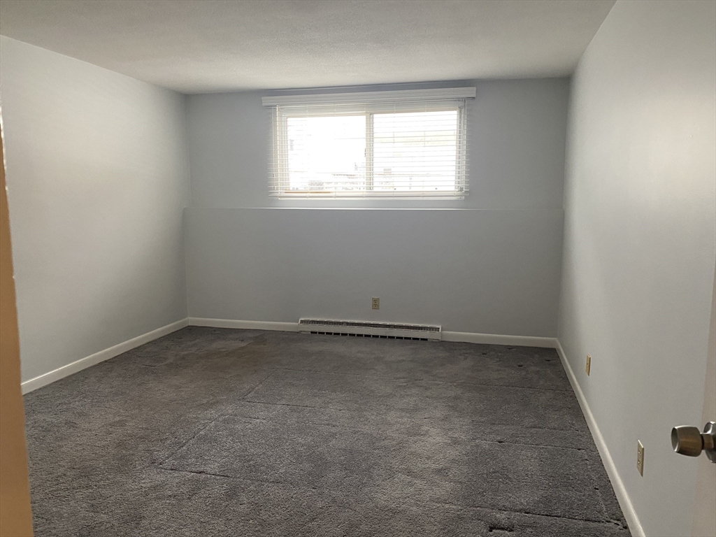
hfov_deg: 67.3
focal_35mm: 26
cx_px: 358
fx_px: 538
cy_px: 268
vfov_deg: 53.1
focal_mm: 4.25
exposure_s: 1/60
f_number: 1.8
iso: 200
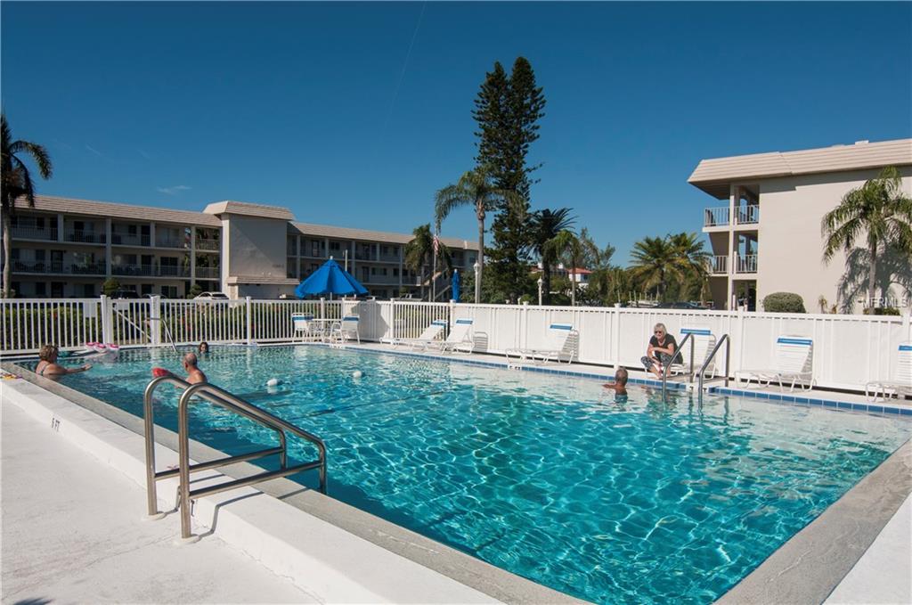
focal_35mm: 24
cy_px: 302
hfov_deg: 73.8
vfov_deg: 53.0
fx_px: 607
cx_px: 456
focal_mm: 16
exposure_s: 1/800
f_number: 10
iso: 200
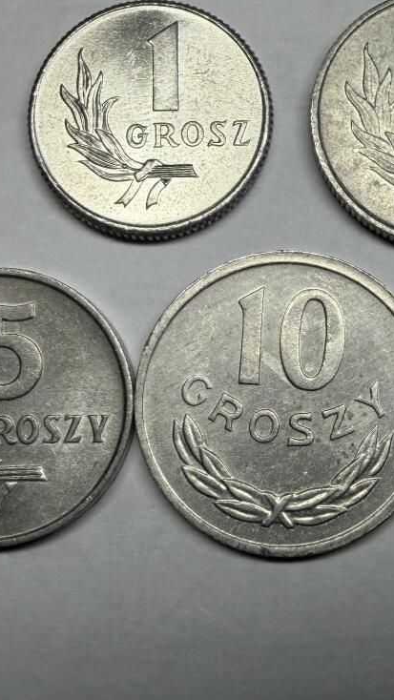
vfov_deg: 38.4
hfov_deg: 22.0
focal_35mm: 54
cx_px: 303
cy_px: 310
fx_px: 1003
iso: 50
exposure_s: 1/502
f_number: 2.2
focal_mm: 2.22
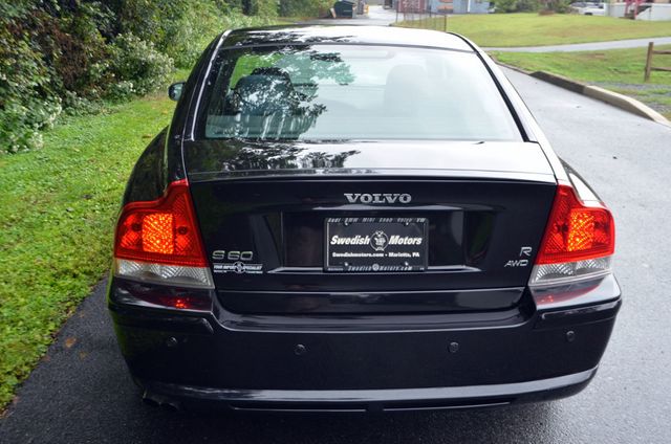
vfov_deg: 34.1
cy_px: 222
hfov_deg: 49.6
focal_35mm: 39
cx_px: 336
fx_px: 725
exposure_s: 1/100
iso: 400
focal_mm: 26
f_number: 5
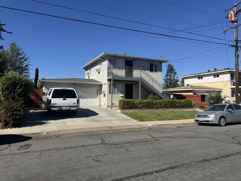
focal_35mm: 24
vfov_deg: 56.8
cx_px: 120
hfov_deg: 71.6
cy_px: 90
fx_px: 167
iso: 80
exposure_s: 1/6410
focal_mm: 6.76
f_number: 1.78
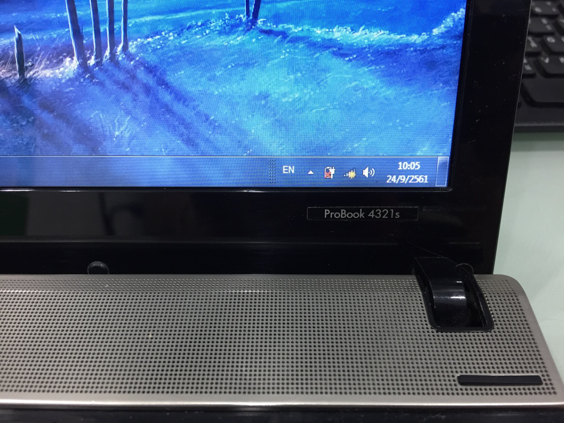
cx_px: 282
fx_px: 472
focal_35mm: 29
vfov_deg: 48.2
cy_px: 212
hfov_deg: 61.7
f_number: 2.2
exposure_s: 1/33
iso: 160
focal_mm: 4.15
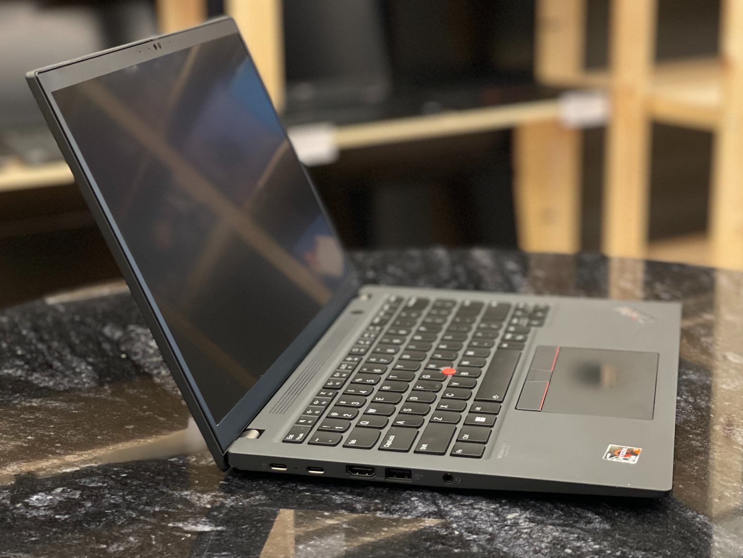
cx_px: 371
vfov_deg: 22.6
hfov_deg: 29.8
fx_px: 1395
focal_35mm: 65
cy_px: 281
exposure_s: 1/40
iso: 320
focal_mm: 7.5
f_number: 2.2
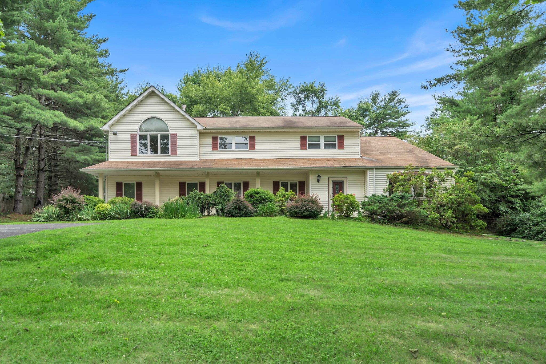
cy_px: 182
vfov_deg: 53.1
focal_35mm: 24
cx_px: 273
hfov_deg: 73.7
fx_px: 364
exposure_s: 1/100
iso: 100
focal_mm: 24
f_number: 6.3
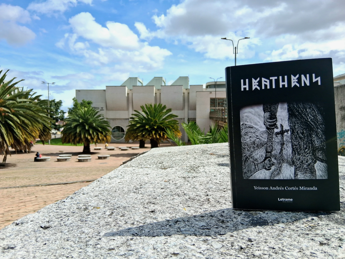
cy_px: 130
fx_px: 259
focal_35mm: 26
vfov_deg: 53.1
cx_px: 172
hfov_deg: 67.3
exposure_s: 1/769
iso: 25
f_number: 1.8
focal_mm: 3.98
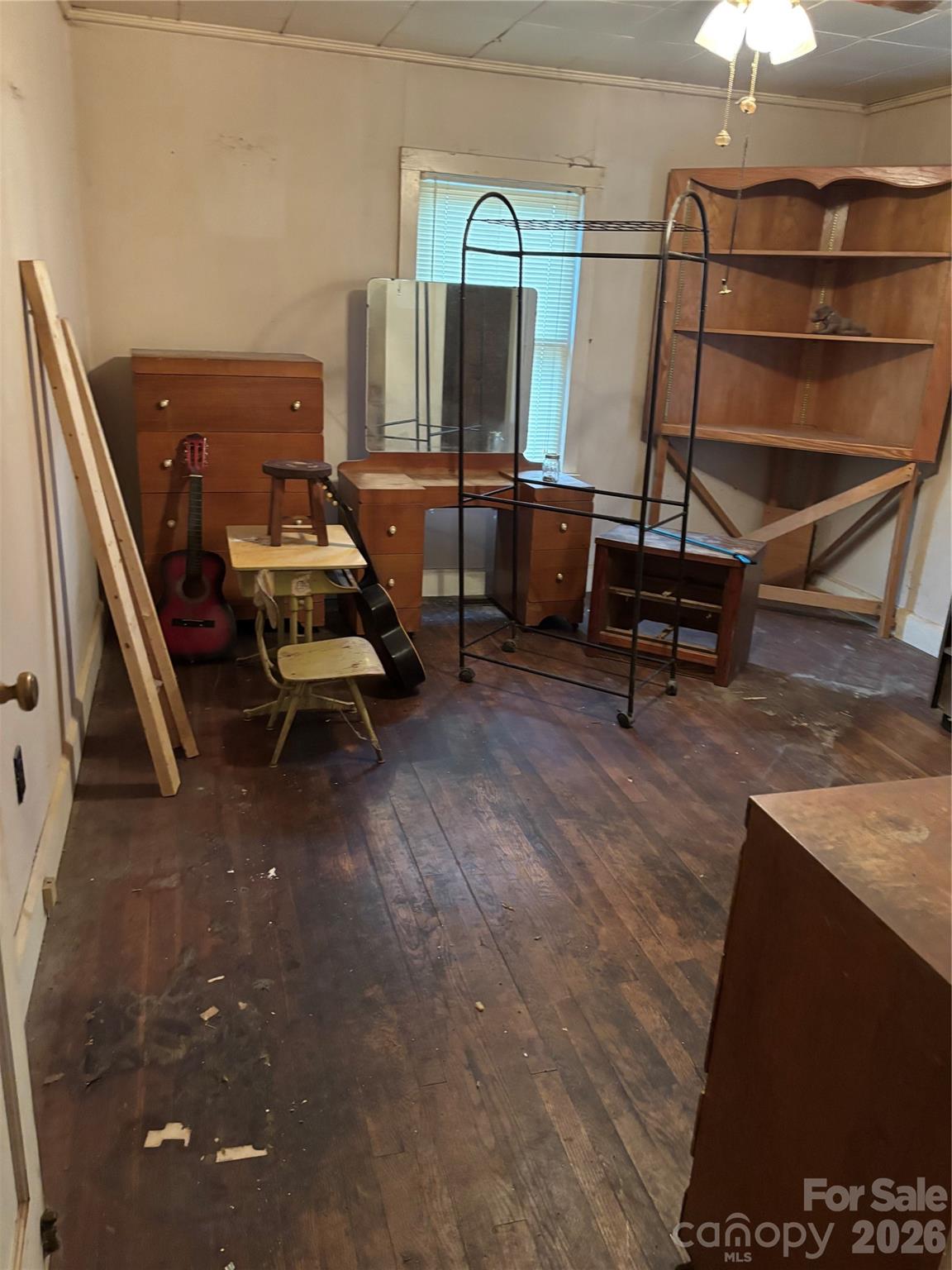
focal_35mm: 26
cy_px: 635
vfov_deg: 67.3
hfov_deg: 53.1
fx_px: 953
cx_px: 476
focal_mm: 5.96
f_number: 1.6
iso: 640
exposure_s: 1/30
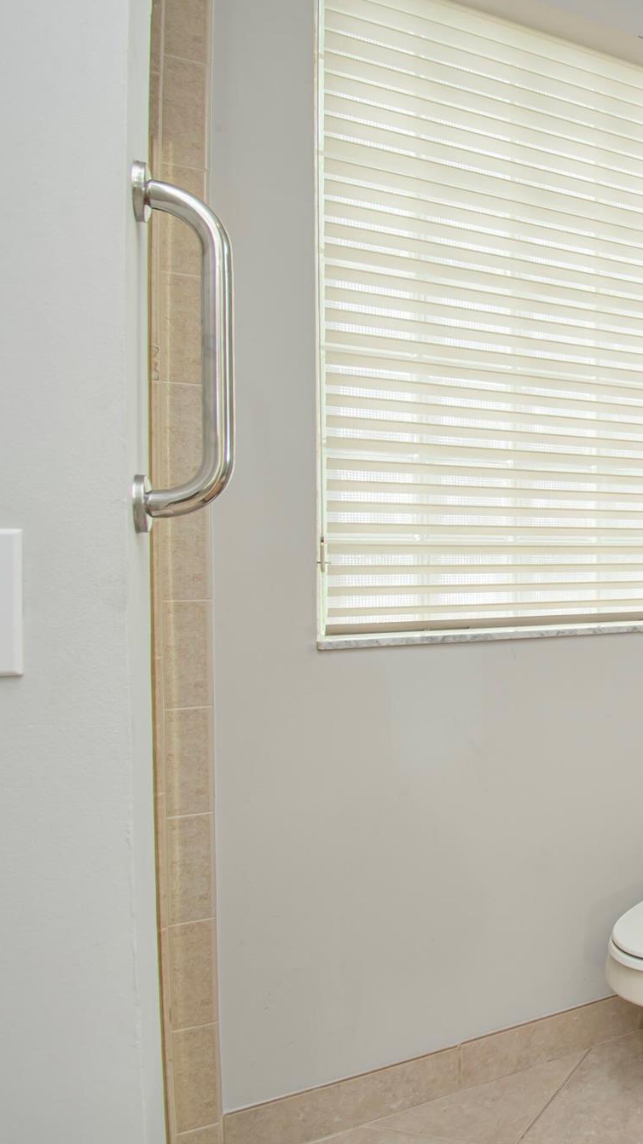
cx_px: 768
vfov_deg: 76.3
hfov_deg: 36.8
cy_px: 566
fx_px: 728
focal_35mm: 24
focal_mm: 10
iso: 100
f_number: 6.3
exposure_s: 1/160
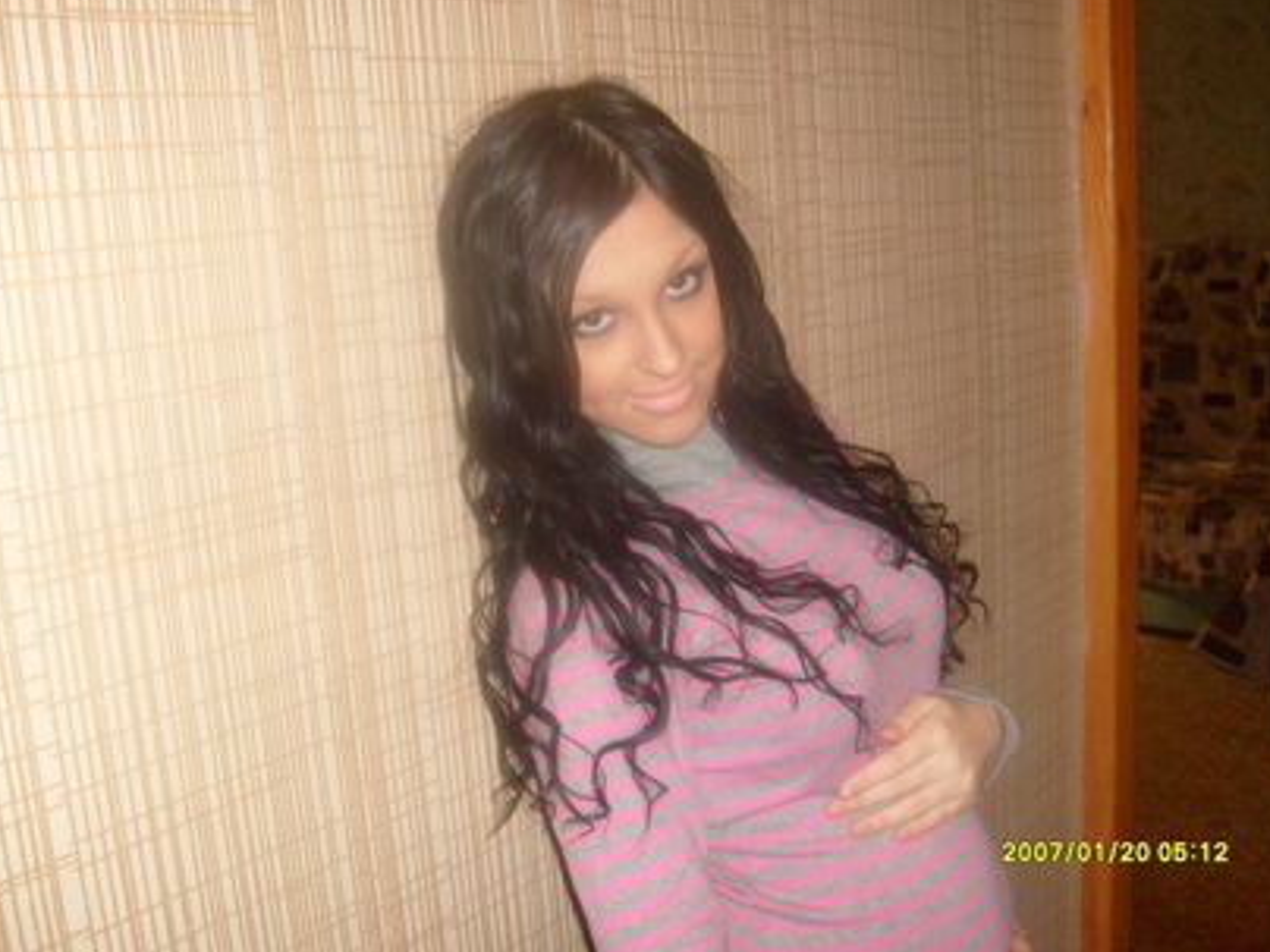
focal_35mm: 39
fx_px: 1431
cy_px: 430
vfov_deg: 36.8
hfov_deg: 47.9
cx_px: 660
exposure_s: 1/45
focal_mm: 5.8
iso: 100
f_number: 2.8
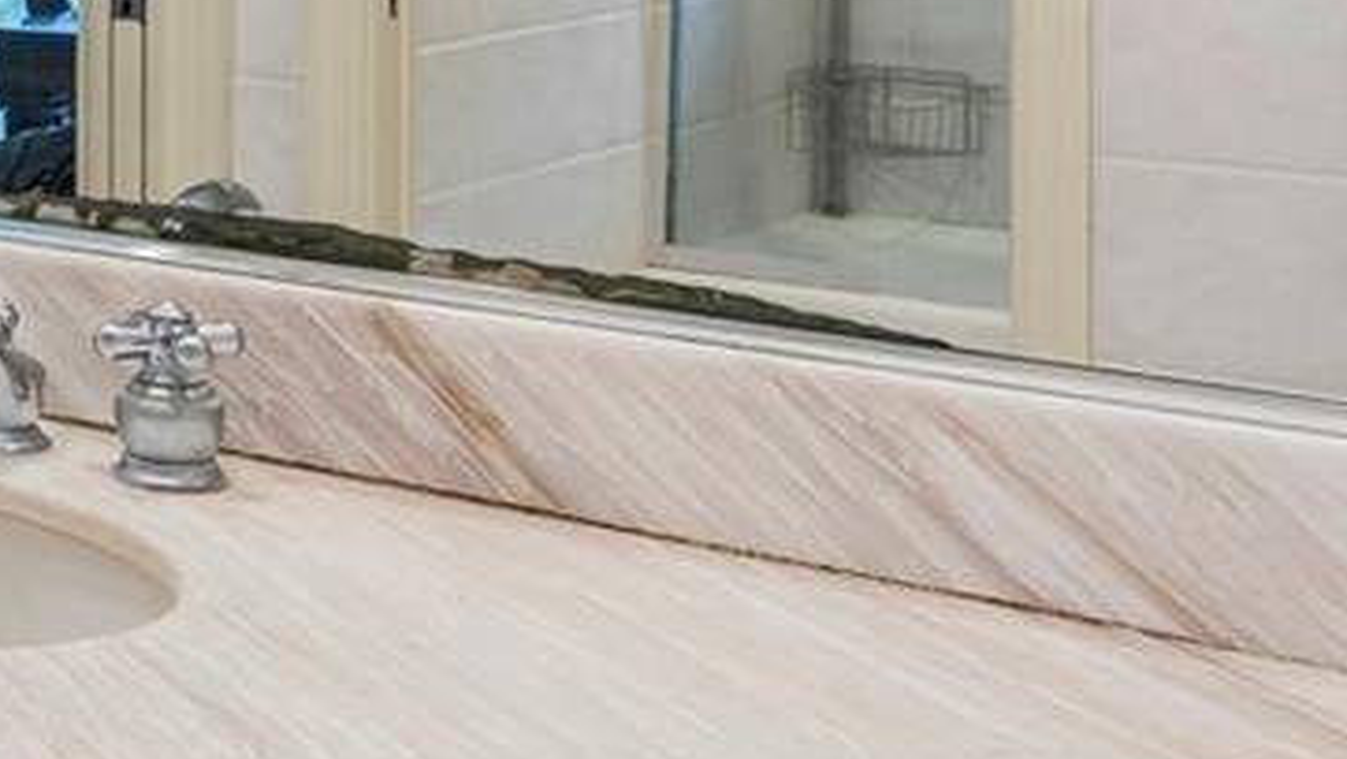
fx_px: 2644
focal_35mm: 74
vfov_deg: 15.6
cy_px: -190
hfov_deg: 20.7
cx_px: -1031
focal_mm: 16
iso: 125
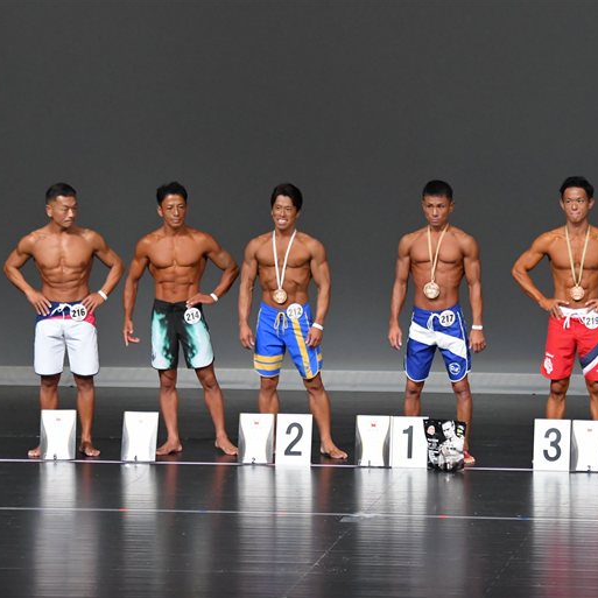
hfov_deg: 6.8
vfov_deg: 6.8
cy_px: 300
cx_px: 365
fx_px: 5062
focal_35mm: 259
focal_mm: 135
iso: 5000
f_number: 5.6
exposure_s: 1/400
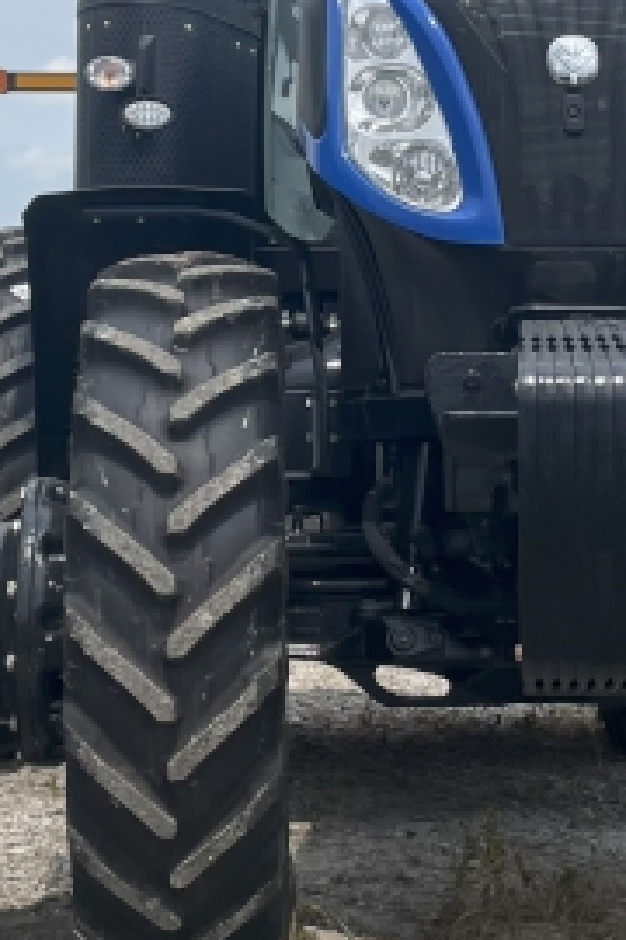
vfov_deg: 25.3
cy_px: 331
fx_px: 2087
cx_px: 438
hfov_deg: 17.0
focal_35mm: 80
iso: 32
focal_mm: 4.2
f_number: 1.6
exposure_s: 1/3401
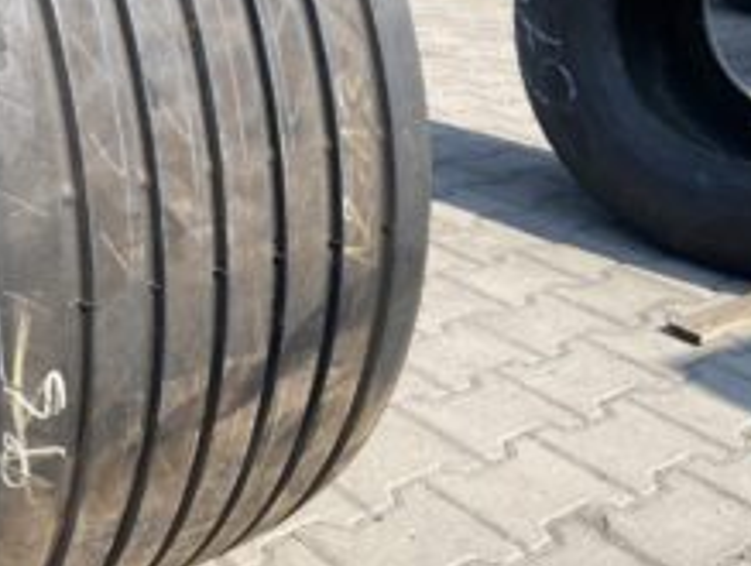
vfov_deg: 28.2
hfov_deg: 35.7
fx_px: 1108
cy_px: 139
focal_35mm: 51
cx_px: 110
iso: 32
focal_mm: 4.25
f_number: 1.8
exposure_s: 1/1147
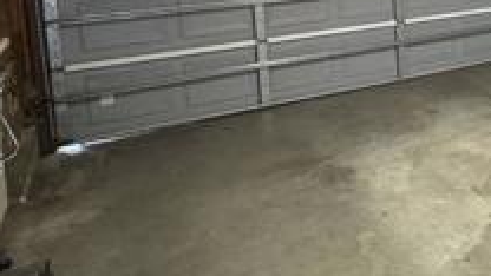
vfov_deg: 23.6
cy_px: -38
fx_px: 612
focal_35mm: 47
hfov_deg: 33.4
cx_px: 621
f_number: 2.2
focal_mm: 2.22
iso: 1000
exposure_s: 1/60
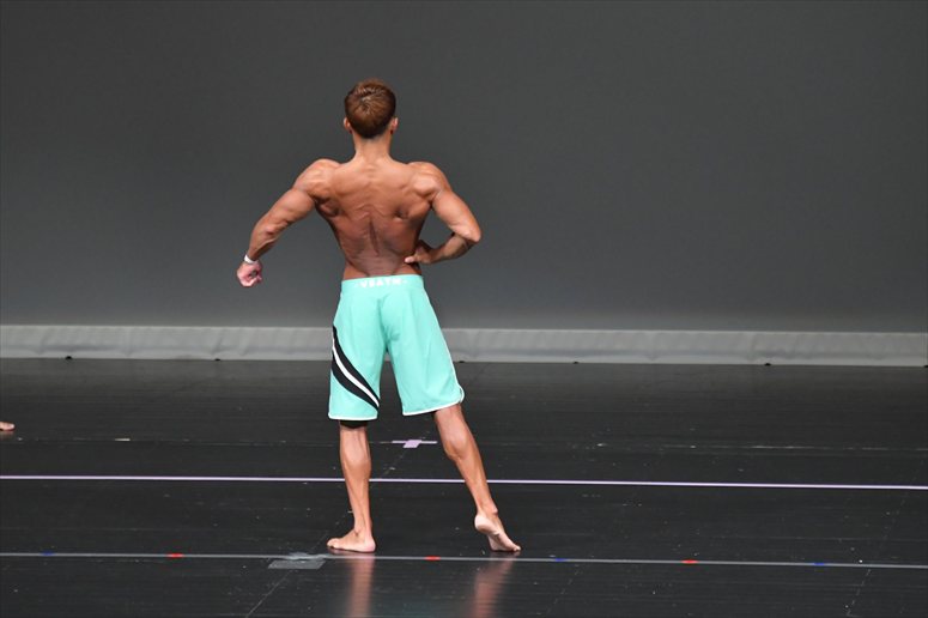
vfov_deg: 4.4
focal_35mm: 315
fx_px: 8116
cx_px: 464
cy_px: 309
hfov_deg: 6.5
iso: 4000
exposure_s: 1/400
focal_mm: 210
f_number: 5.6
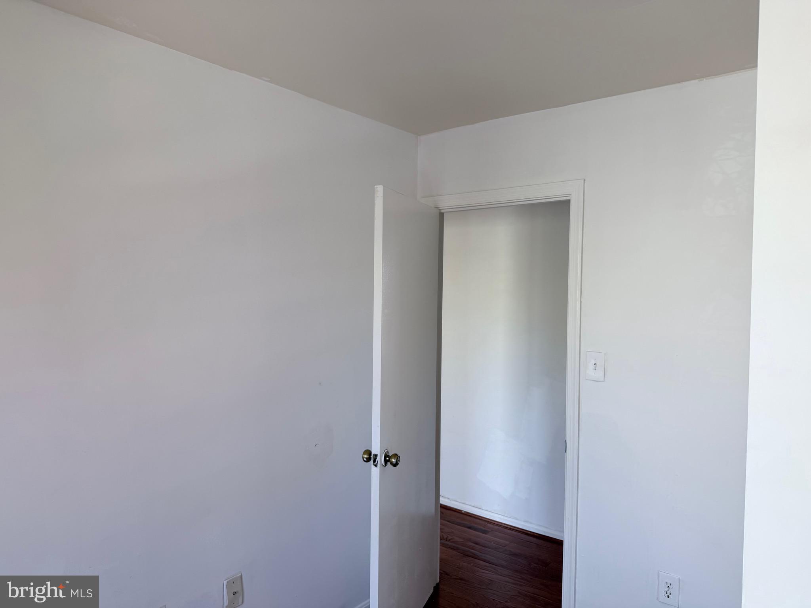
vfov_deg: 56.8
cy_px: 304
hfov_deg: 71.6
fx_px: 562
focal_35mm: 24
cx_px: 406
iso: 80
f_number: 1.78
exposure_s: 1/121
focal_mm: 6.76
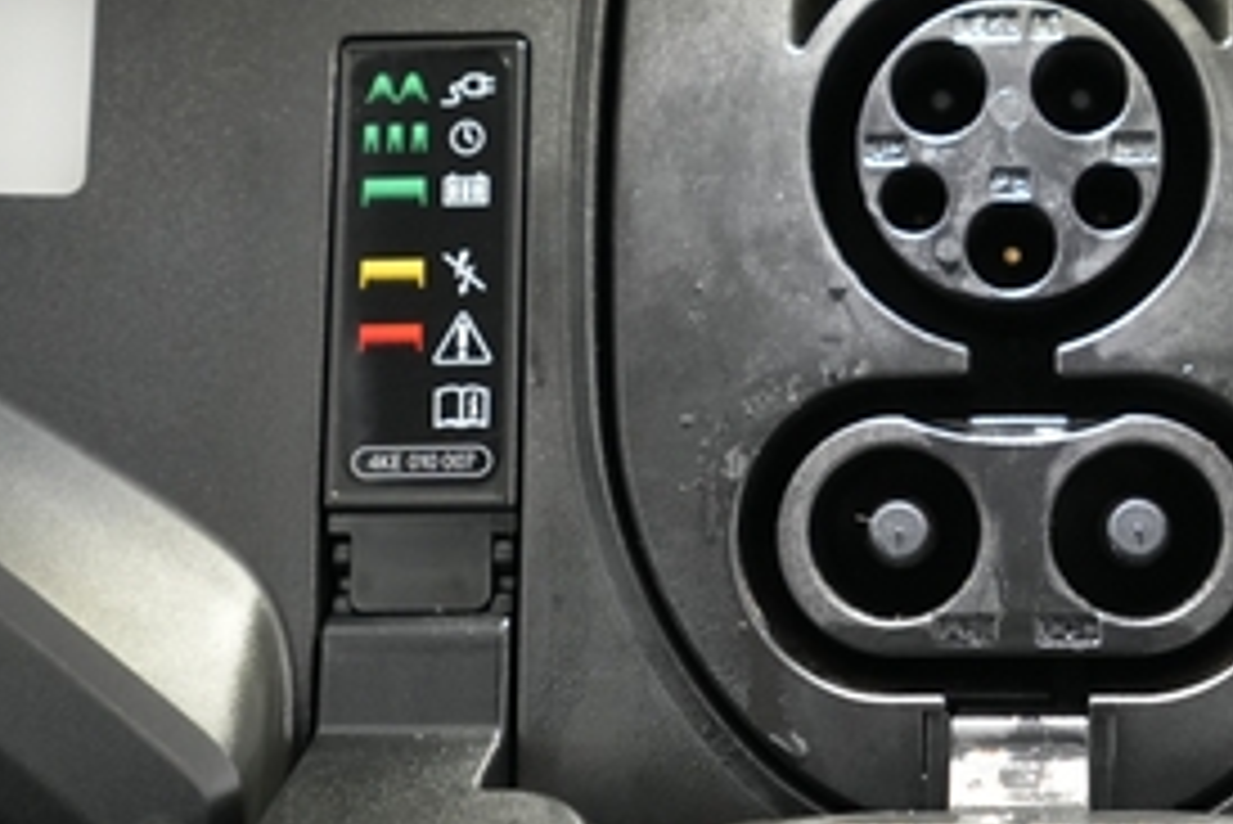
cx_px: 945
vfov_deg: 21.4
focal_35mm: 63
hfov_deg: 31.2
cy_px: 185
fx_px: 2159
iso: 2500
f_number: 2.8
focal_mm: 27
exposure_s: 1/60
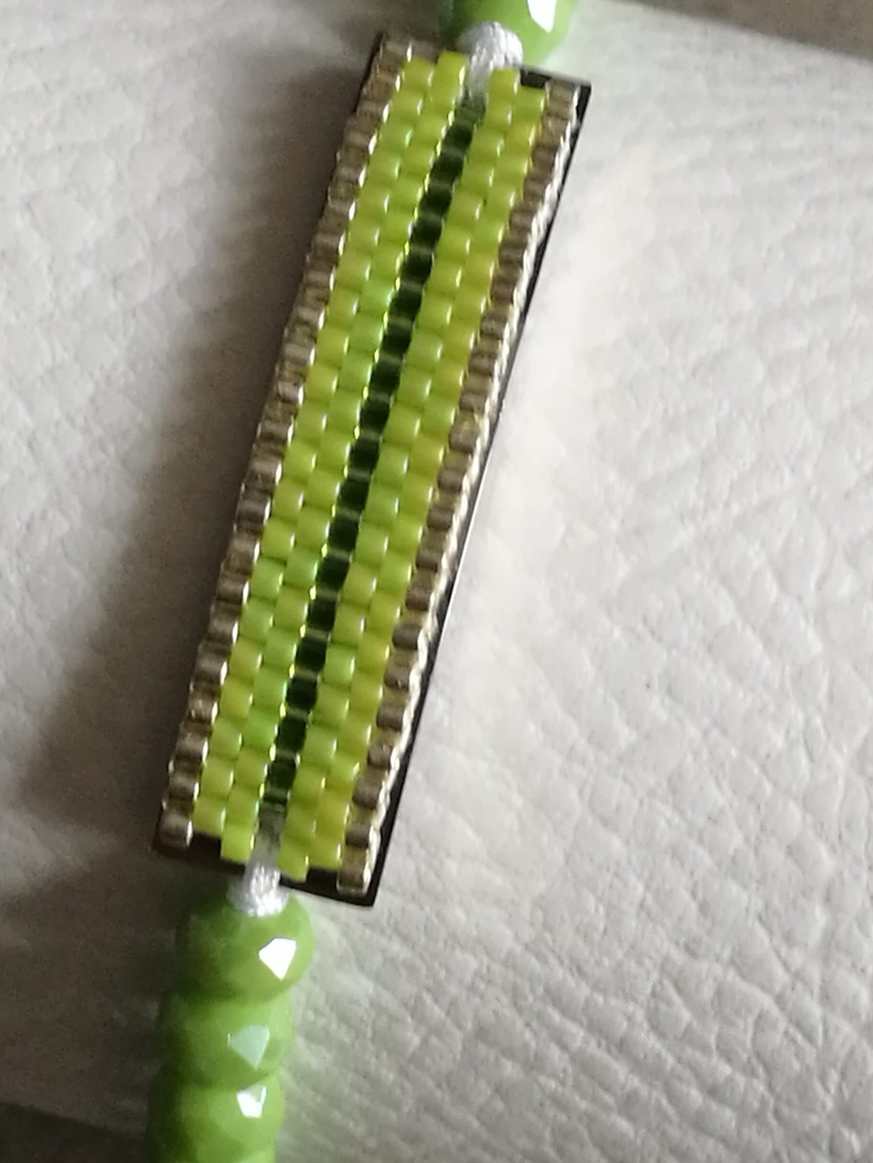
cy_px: 593
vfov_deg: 20.4
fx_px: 3228
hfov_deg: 15.4
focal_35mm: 96
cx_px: 410
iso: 200
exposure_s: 1/33.3
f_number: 2.2
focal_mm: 4.5
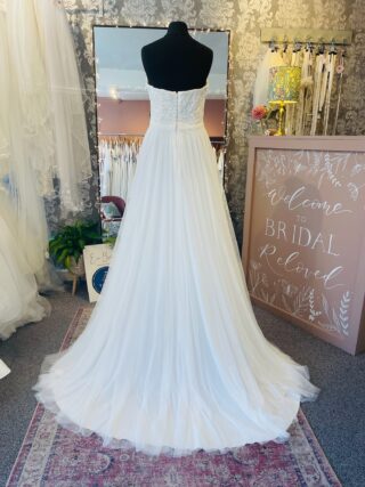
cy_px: 244
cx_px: 182
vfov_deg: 69.4
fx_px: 352
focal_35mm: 25
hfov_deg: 54.9
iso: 64
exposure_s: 1/100
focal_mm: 5.1
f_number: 1.6
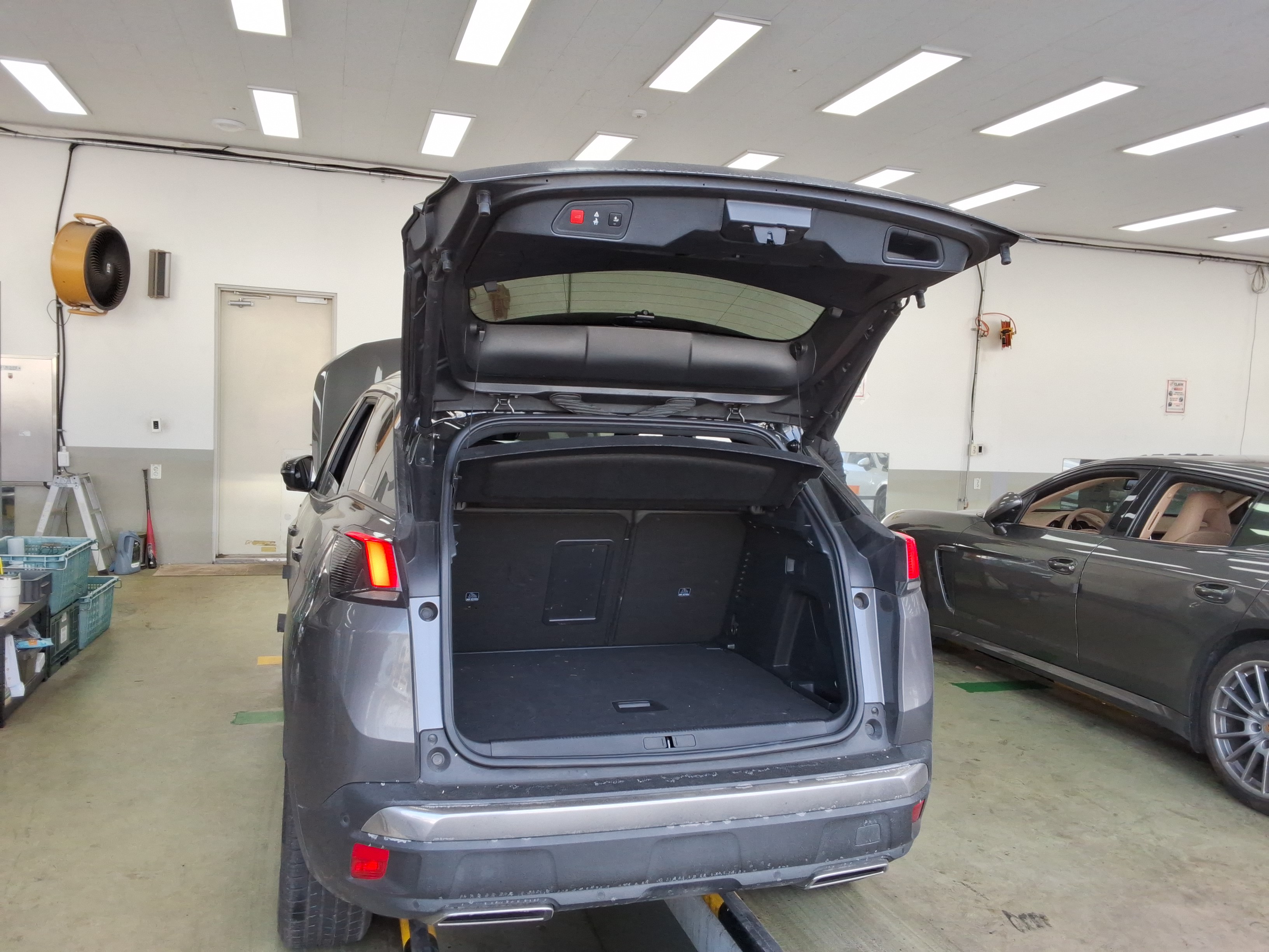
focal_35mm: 28
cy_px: 476
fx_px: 1026
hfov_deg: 63.4
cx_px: 634
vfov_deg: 49.7
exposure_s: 1/202
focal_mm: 2.91
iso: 32
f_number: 1.9
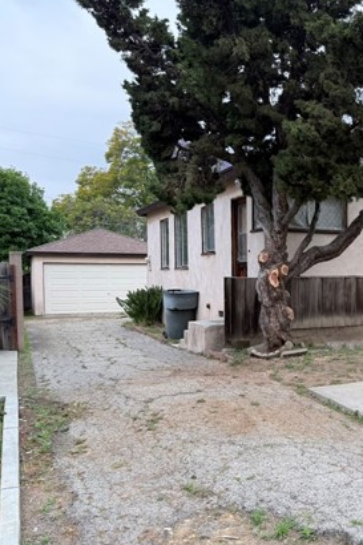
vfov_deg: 49.5
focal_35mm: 39
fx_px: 590
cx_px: 368
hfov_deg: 31.4
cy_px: 300
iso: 100
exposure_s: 1/858
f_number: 1.78
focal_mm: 6.76
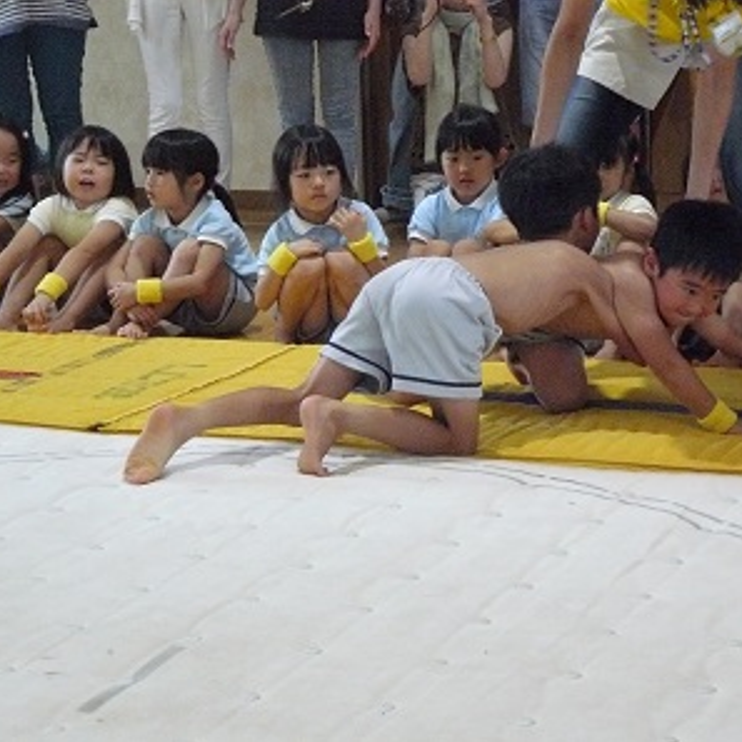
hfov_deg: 19.9
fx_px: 2110
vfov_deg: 19.9
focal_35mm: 87
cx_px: 487
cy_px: 372
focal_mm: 12.2
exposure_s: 1/125
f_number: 3.2
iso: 800
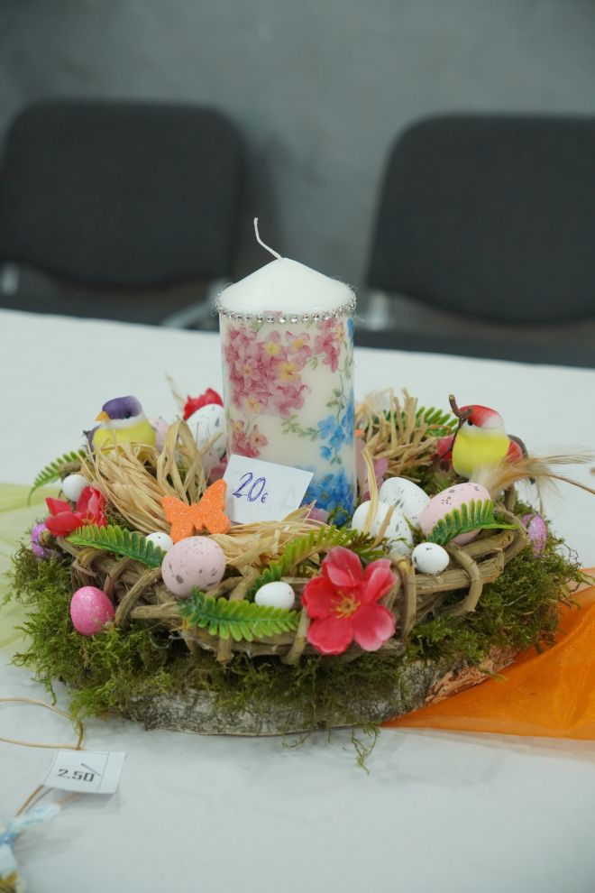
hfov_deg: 23.1
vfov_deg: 34.1
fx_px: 1454
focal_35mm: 59
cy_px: 446
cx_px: 298
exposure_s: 1/200
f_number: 4
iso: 1000
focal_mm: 39.1
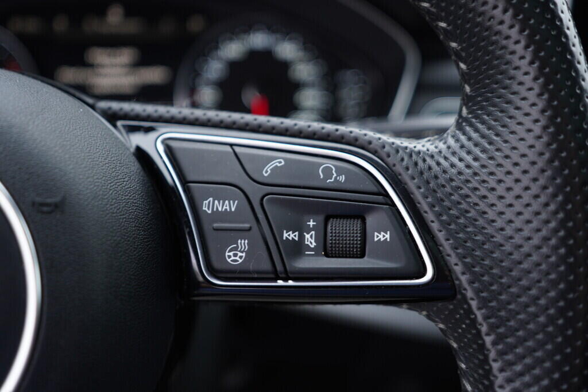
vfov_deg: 36.9
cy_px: 196
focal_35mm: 36
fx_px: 588
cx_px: 294
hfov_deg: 53.1
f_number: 2.8
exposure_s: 1/40
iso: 200
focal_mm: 24
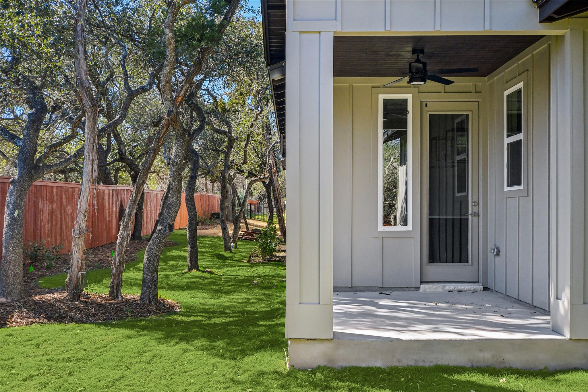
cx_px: 294
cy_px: 196
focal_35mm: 36
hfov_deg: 53.1
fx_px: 588
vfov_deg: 36.9
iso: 400
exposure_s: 1/250
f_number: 8
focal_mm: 24
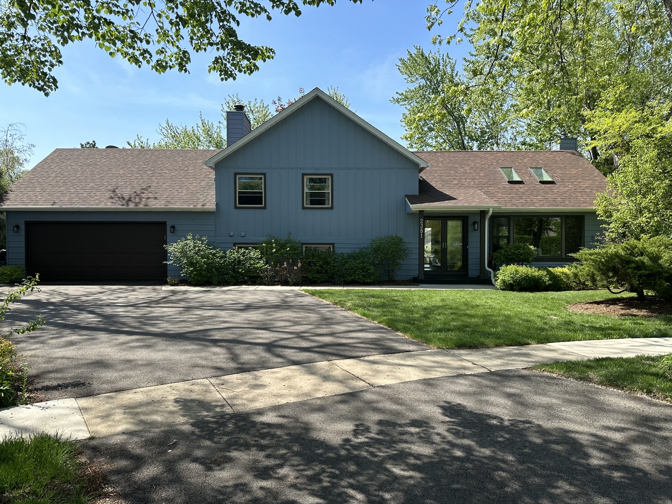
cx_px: 336
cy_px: 252
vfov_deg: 56.8
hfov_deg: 71.6
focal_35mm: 24
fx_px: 466
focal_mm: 6.86
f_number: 1.78
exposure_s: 1/2252
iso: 80
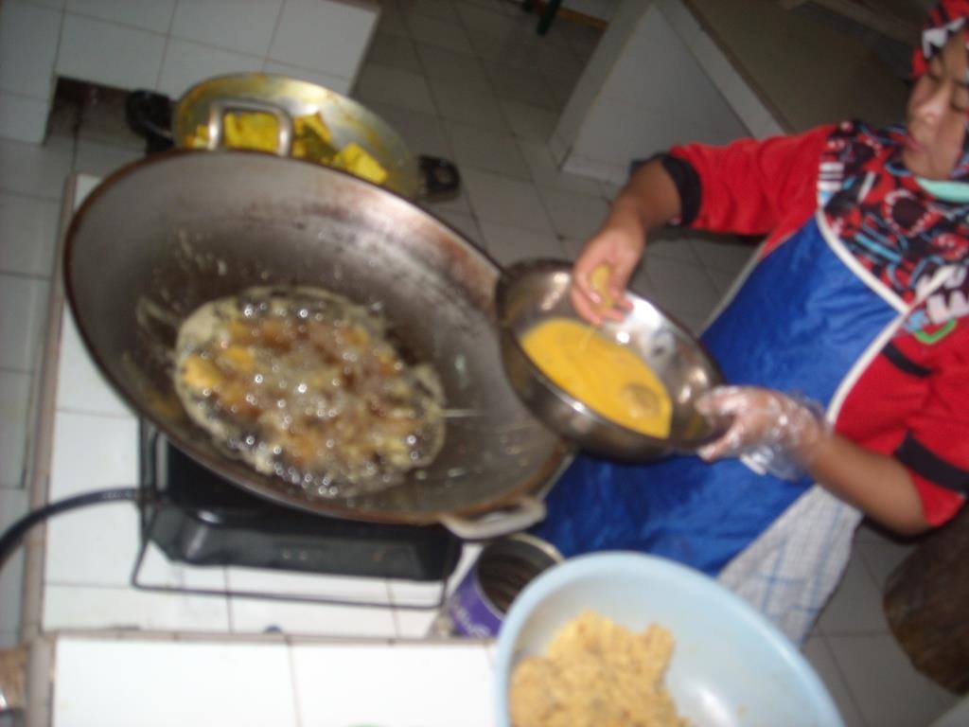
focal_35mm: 35
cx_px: 484
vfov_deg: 40.7
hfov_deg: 52.6
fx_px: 980
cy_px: 364
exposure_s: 1/60
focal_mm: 5.7
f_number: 2.8
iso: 100
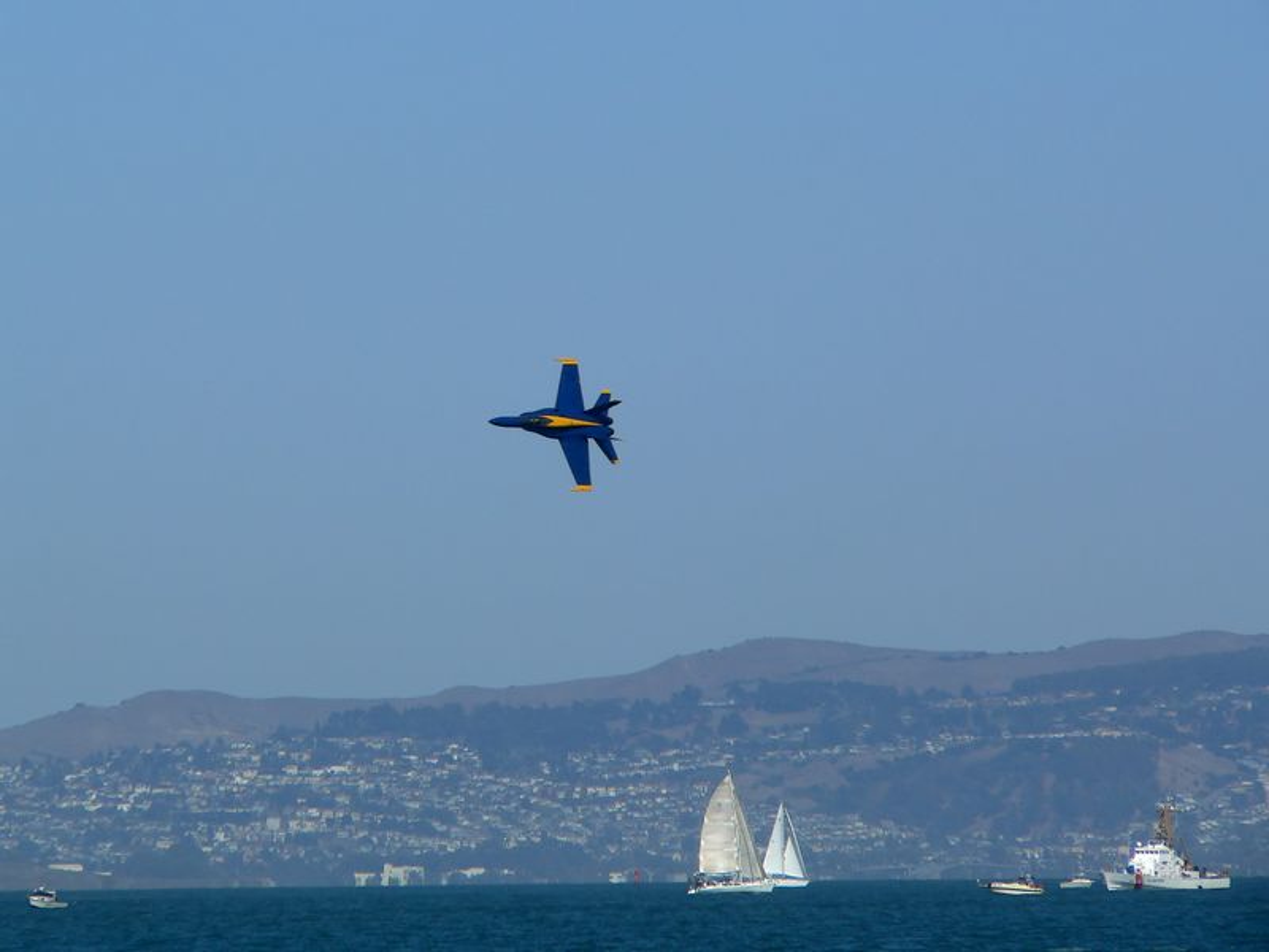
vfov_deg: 3.4
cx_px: 634
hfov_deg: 4.6
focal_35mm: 432
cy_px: 476
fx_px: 15837
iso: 80
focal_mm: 72
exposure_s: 1/1000
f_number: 5.6
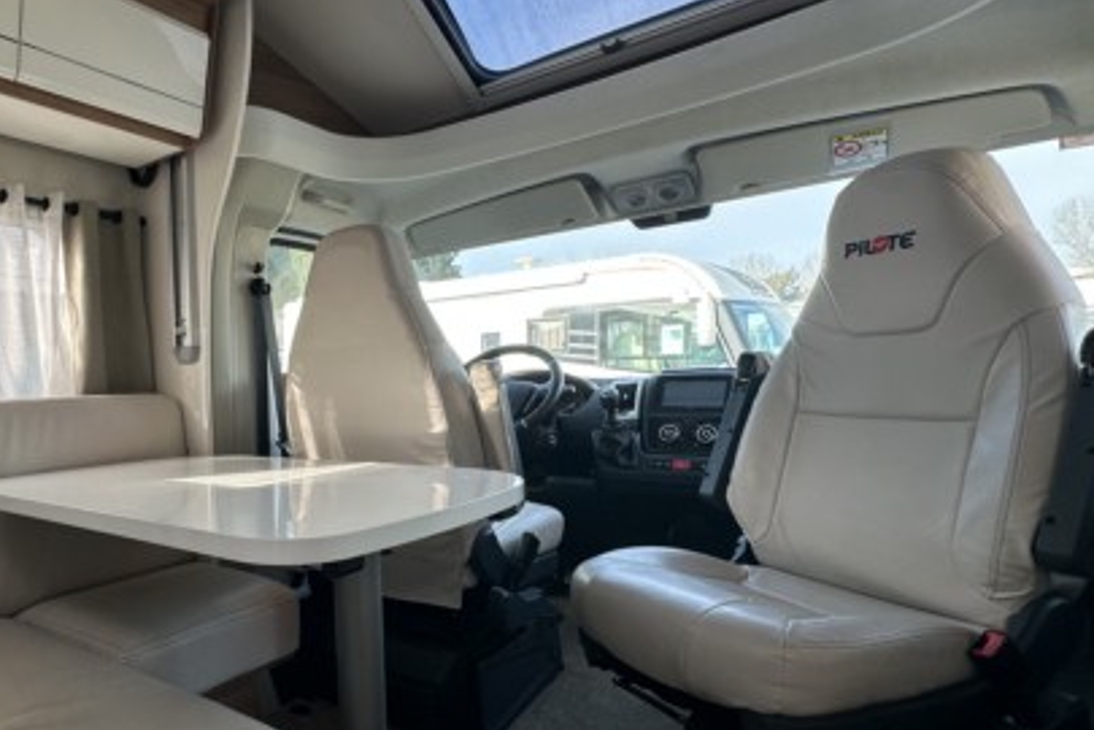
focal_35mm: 23
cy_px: 411
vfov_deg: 55.0
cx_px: 273
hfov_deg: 70.9
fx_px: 699
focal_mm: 2.22
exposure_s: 1/145
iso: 40
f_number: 2.2
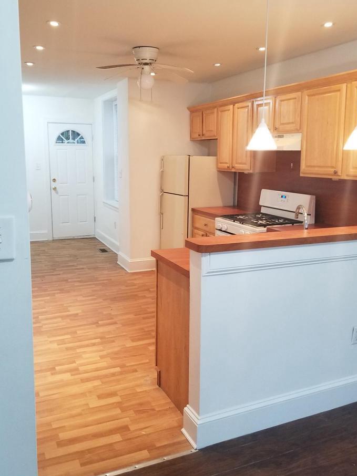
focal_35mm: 31
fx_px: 426
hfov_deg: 45.4
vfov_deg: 58.3
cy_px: 229
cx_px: 171
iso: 200
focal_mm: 4.25
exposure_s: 1/30
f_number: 1.7
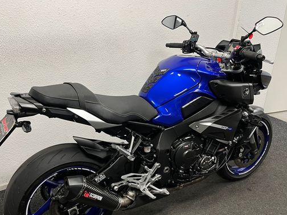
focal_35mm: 33
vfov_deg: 42.8
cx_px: 128
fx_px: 274
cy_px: 127
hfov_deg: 55.2
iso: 100
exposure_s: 1/50
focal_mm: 5.1
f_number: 1.6
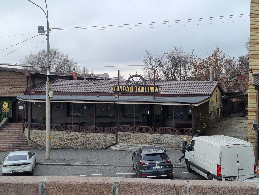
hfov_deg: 67.3
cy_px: 98
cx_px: 130
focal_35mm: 26
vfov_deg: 53.1
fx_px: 195
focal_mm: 5.4
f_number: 1.8
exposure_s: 1/451
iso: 50
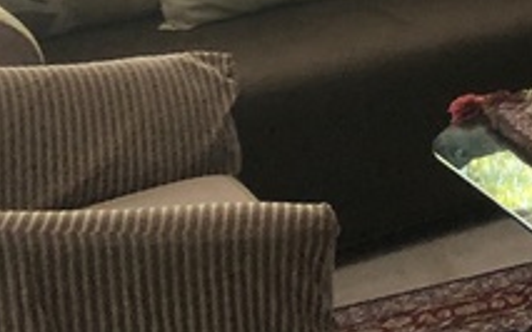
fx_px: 2073
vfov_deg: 8.6
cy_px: -382
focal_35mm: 143
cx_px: 1141
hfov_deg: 12.5
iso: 32
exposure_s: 1/30
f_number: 1.8
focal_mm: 3.99
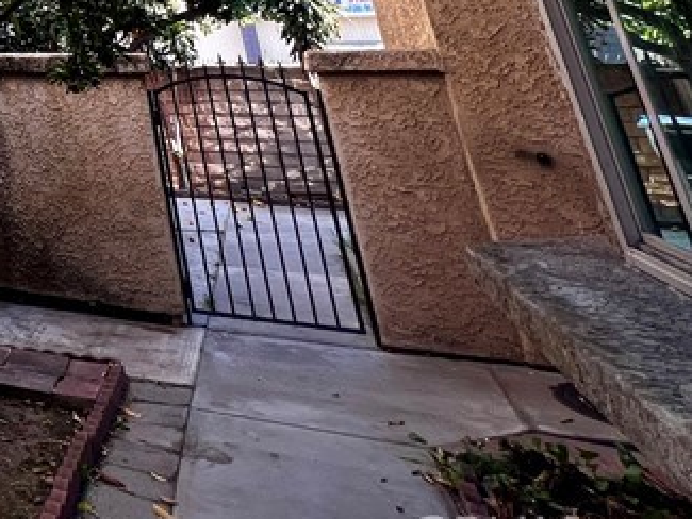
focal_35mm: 41
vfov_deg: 26.2
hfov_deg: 28.8
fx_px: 820
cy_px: -251
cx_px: -345
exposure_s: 1/154
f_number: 1.8
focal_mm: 1.57
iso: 32
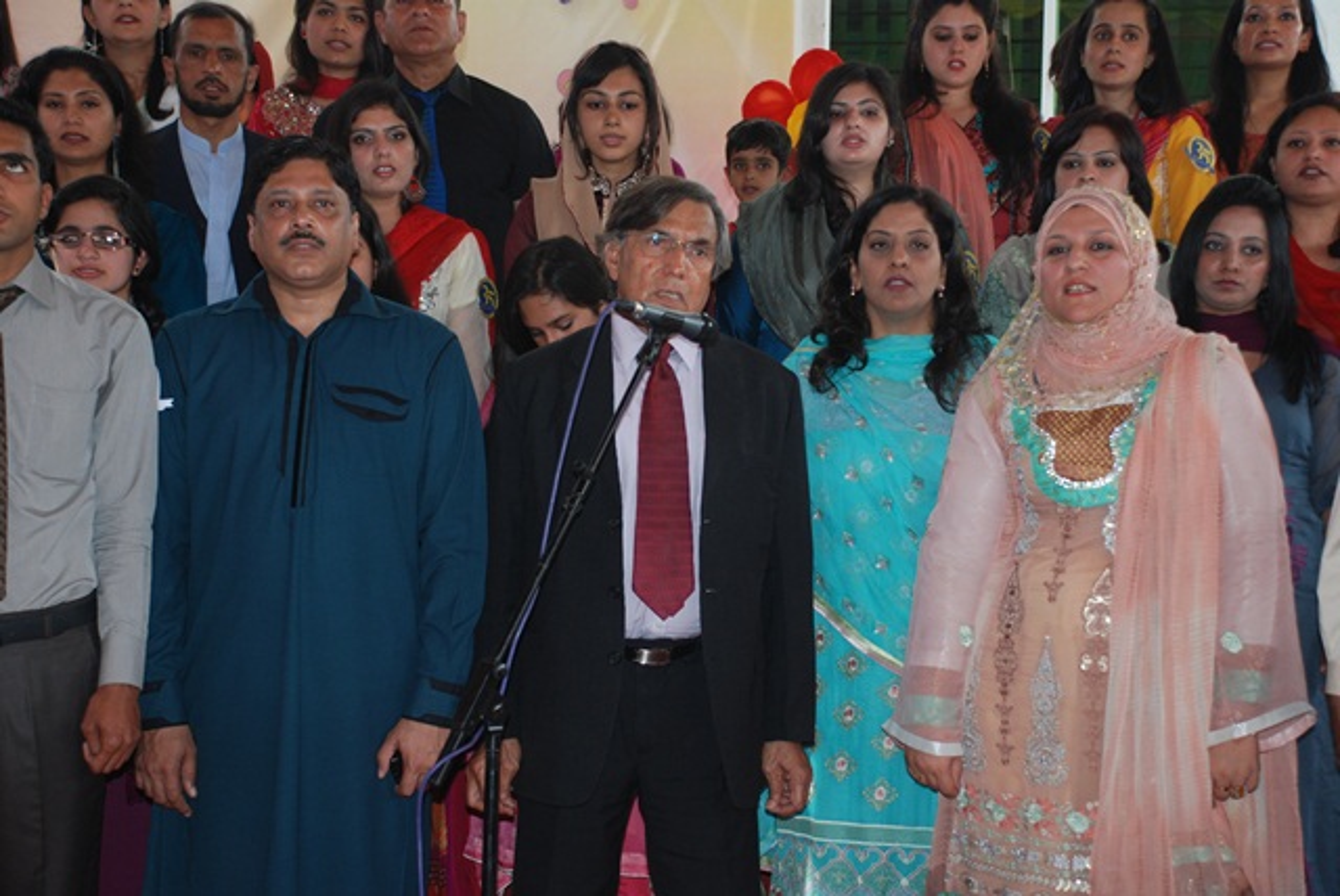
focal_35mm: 75
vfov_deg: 18.2
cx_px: 670
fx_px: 2794
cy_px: 448
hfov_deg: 27.0
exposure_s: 1/80
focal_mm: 50
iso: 250
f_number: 8
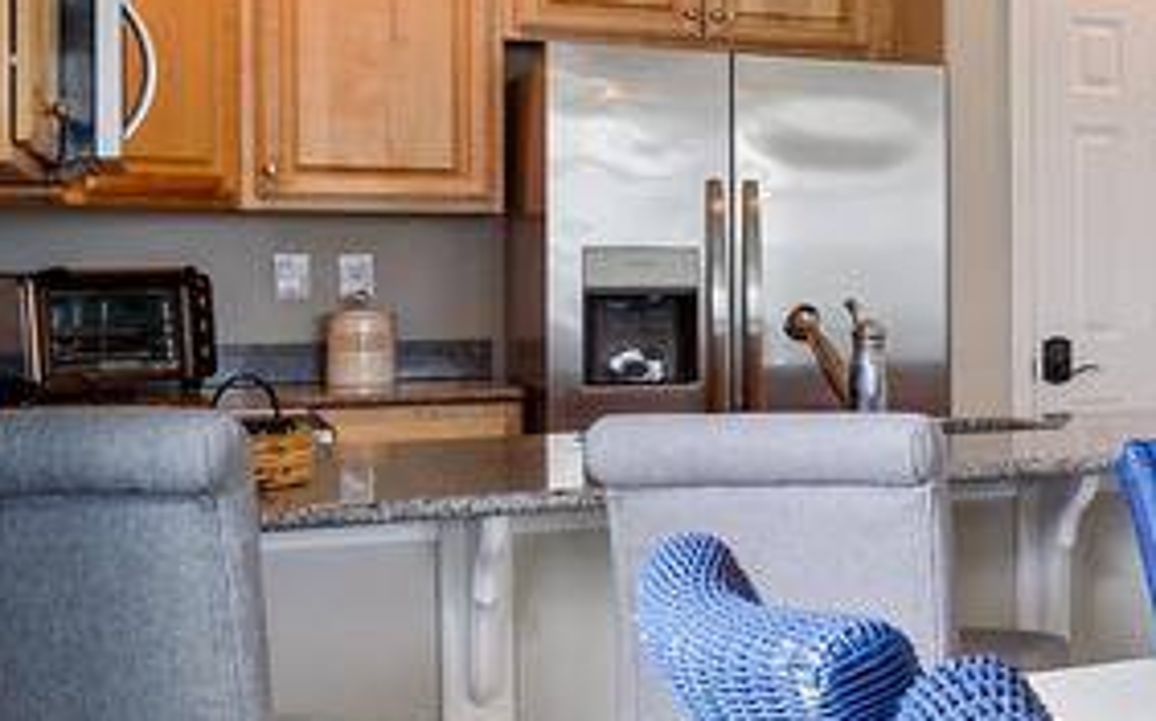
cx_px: 1853
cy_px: 262
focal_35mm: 63
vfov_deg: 20.6
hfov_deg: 23.7
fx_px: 1984
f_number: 8
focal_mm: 17
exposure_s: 1/4
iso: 200
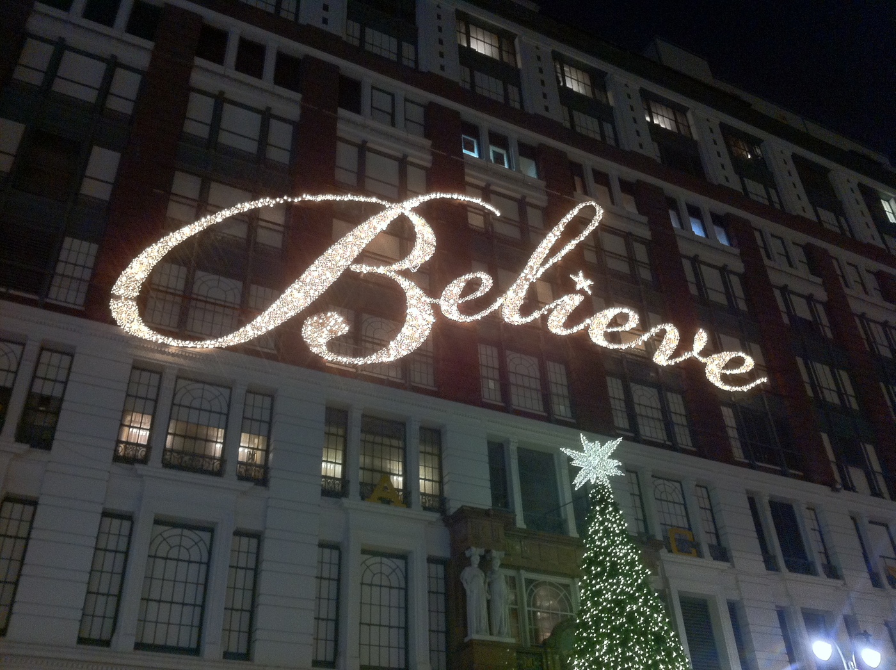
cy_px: 335
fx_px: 905
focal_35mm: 35
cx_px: 448
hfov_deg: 52.7
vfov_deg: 40.6
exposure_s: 1/15
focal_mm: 3.85
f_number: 2.8
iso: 250
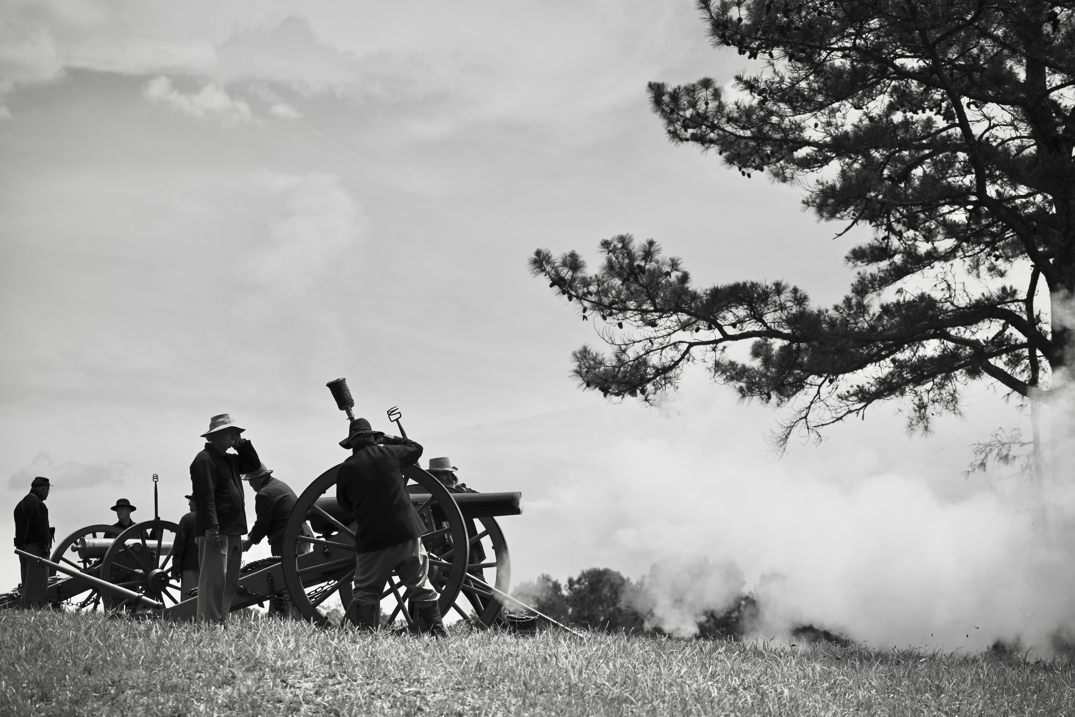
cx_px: 538
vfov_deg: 18.2
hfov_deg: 27.0
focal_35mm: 75
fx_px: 2239
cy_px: 358
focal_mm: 75
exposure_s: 1/8000
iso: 160
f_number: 2.8
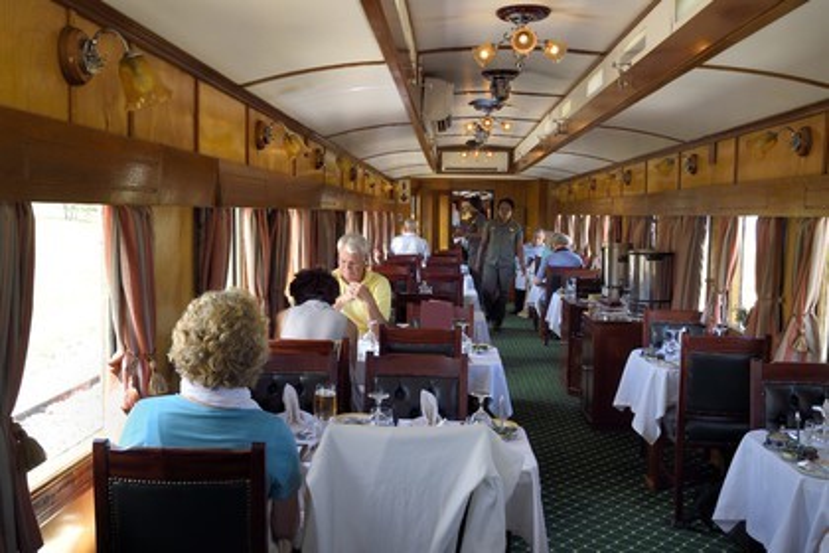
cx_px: 414
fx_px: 829
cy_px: 276
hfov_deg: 53.1
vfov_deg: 36.9
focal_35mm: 36
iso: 800
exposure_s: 1/80
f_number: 14
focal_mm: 36
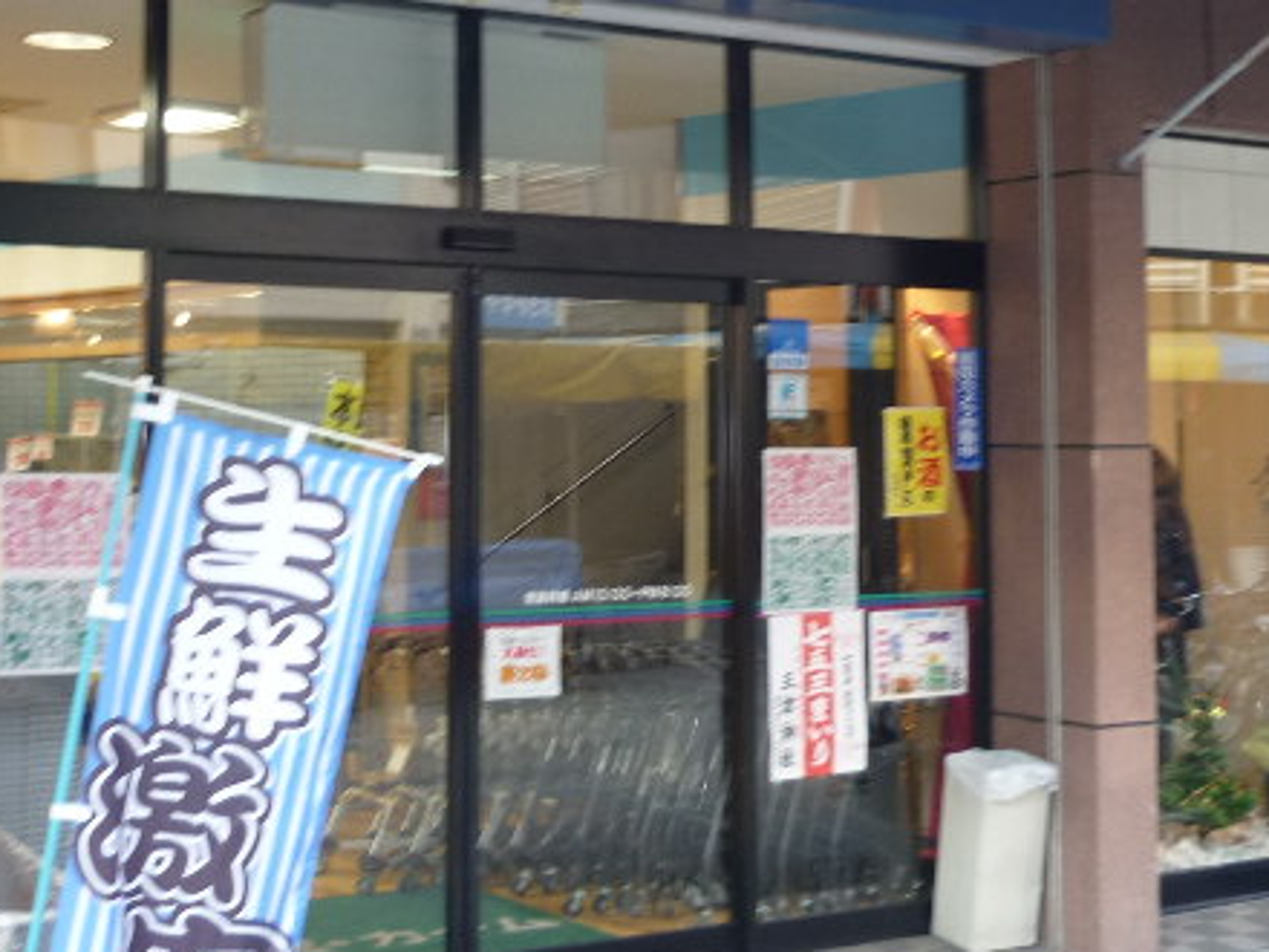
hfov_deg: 32.1
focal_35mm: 60
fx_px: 2200
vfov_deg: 24.1
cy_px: 219
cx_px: 536
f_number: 2.8
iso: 125
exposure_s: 1/30
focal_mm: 5.5
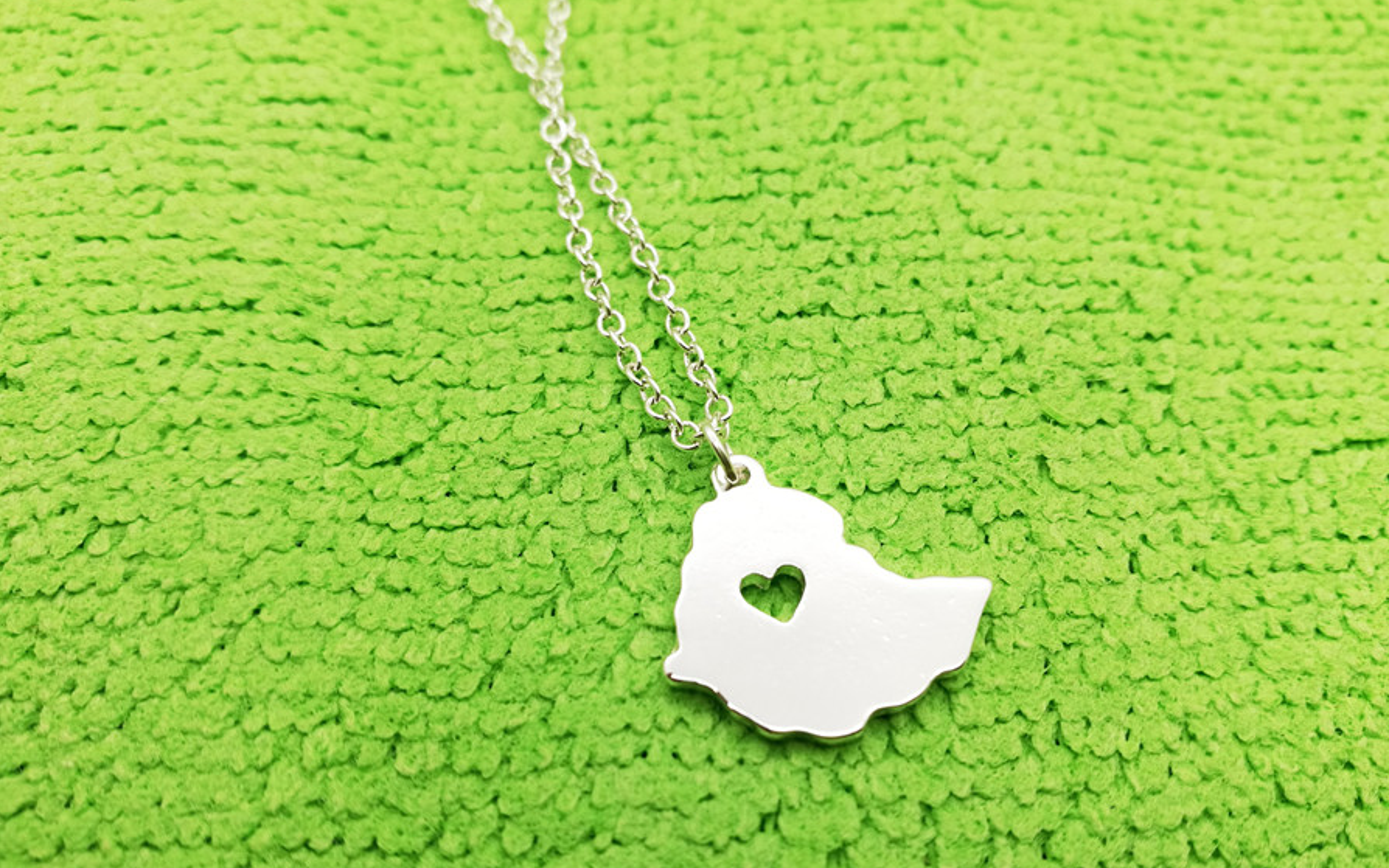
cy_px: 537
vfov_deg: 39.2
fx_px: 1212
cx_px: 740
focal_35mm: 32
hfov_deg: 59.6
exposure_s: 1/100
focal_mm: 4.5
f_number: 2.2
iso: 50
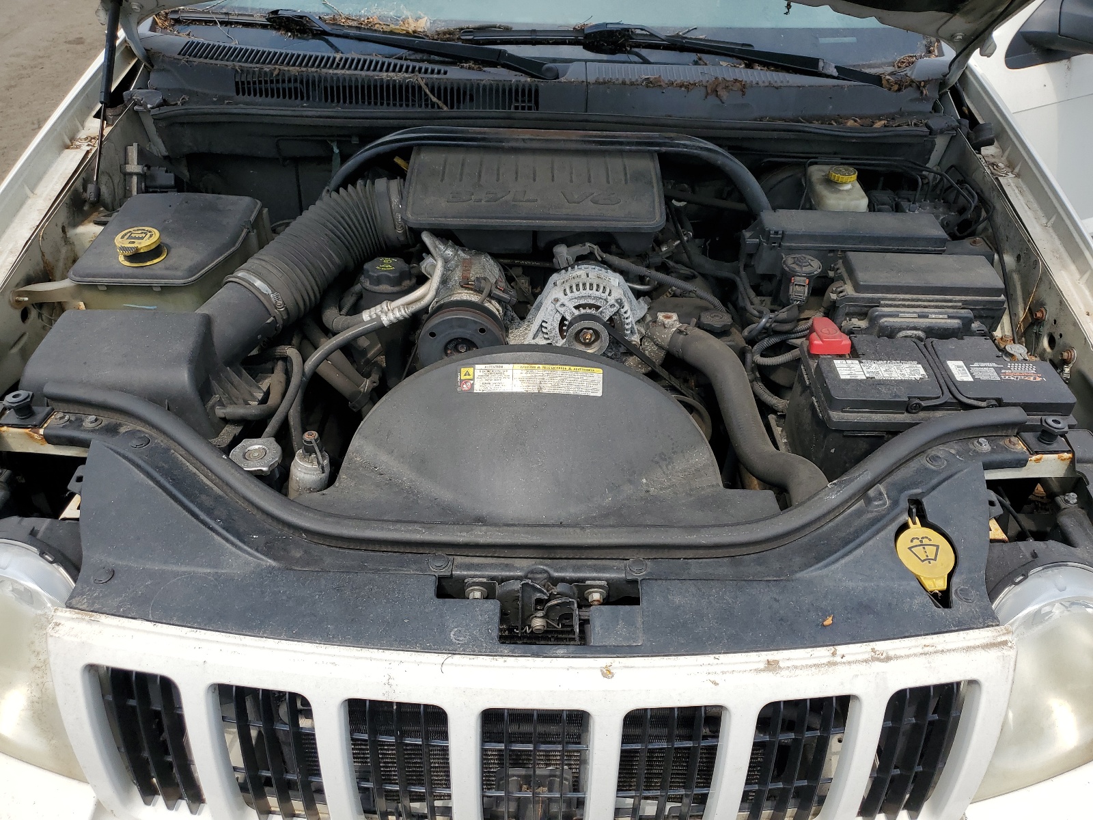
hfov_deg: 67.3
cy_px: 410
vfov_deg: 53.1
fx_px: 821
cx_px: 546
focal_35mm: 26
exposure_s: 1/2500
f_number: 1.5
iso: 50
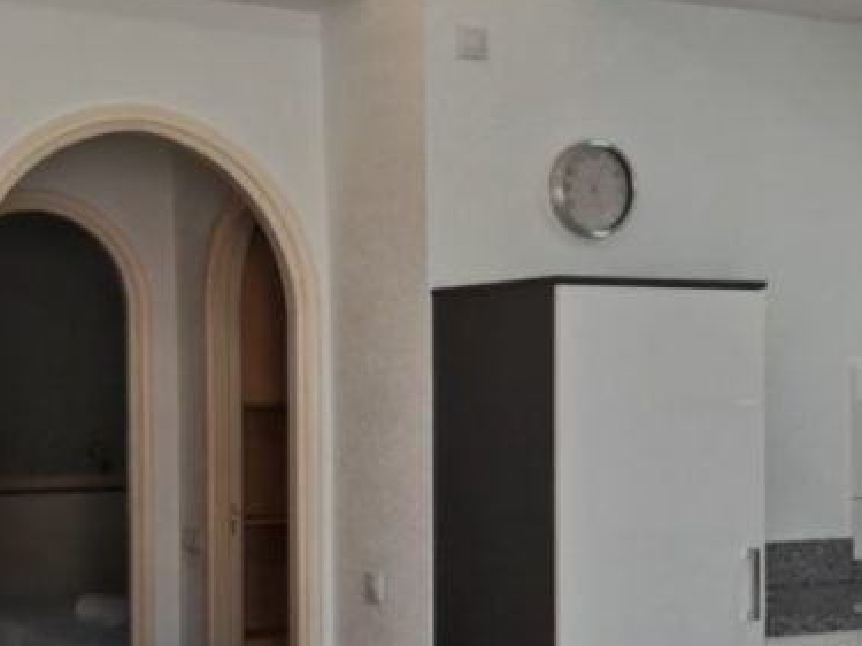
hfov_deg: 27.4
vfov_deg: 20.6
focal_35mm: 71
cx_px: 471
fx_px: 1767
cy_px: 448
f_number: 1.6
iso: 50
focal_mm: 5.4
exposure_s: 1/300
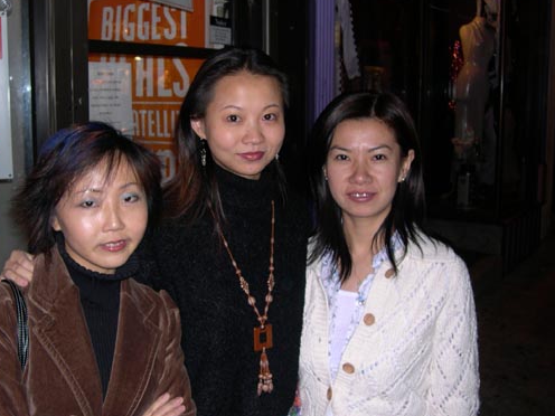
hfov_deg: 41.1
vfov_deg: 31.5
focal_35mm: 46
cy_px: 183
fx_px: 738
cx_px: 229
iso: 100
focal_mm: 8
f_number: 2.8
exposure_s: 1/60
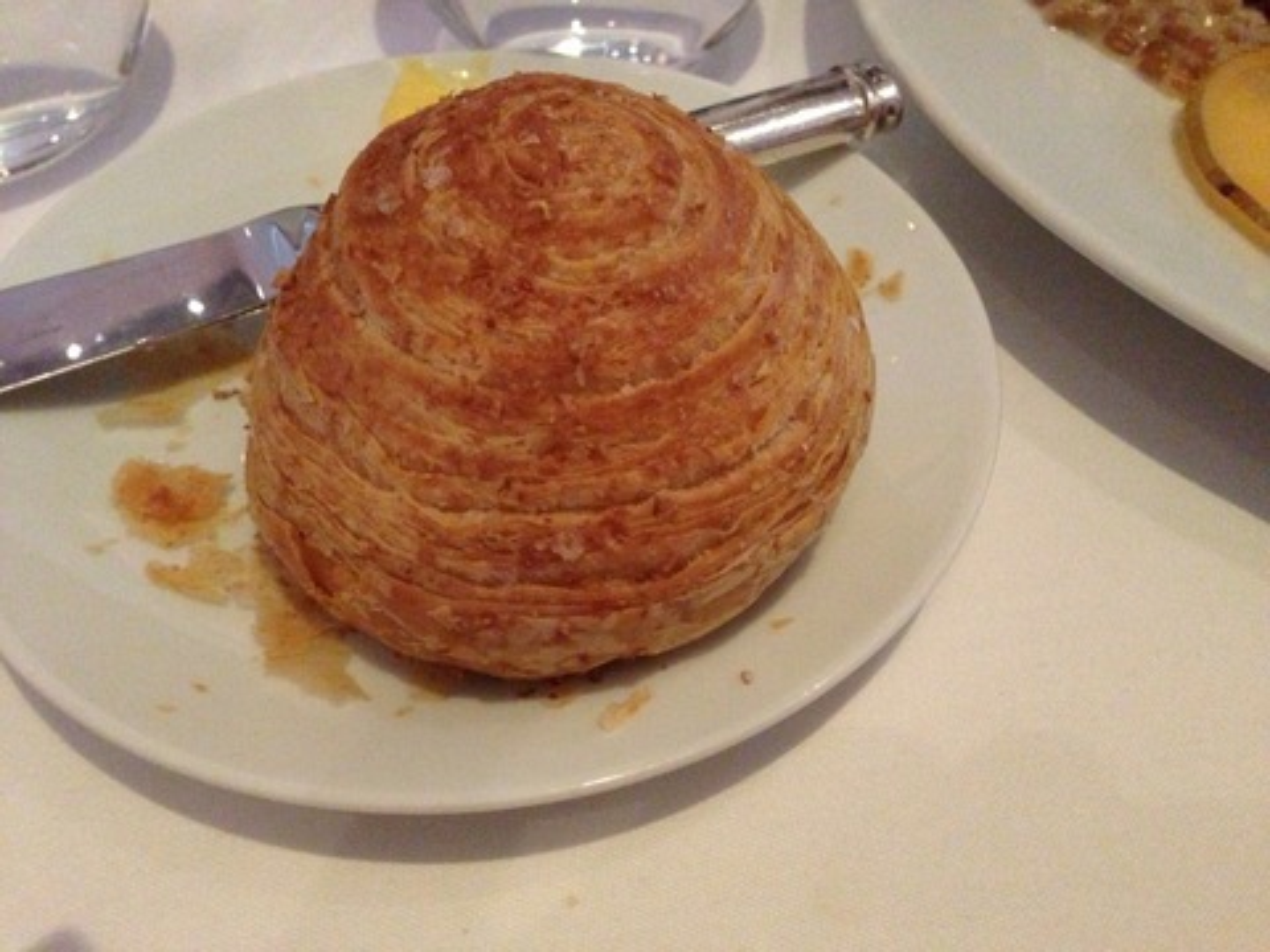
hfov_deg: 55.4
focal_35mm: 33
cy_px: 476
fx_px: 1211
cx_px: 635
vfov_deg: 42.9
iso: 800
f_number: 2.4
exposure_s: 1/15
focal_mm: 4.13
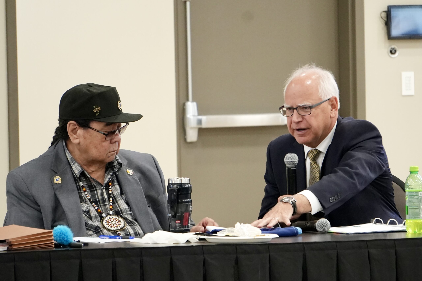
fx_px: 2895
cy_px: 140
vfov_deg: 5.6
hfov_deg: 8.3
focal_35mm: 247
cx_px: 211
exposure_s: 1/60
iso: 4000
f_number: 6.3
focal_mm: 165
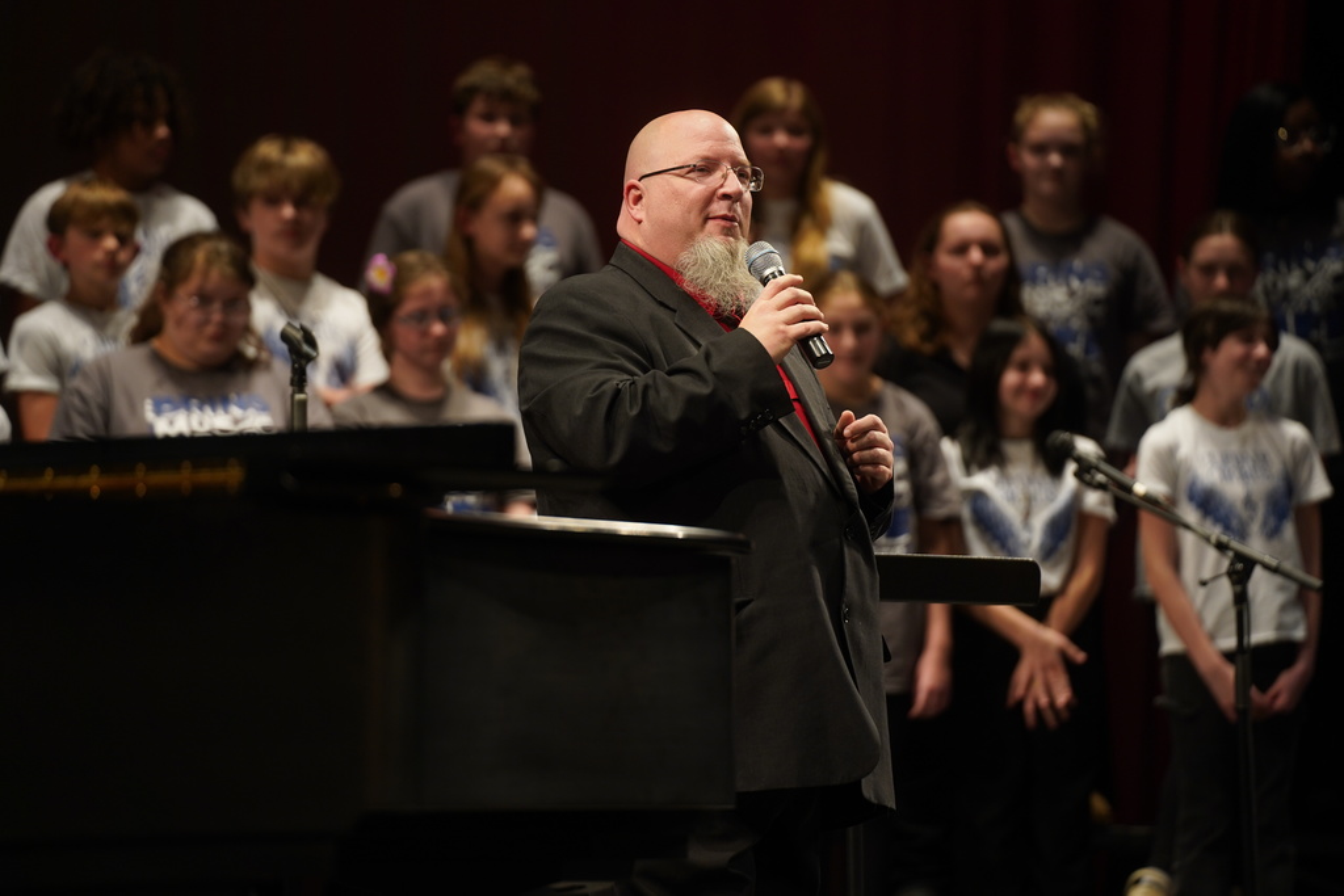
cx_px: 672
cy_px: 448
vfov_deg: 7.6
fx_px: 6720
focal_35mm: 180
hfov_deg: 11.4
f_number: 2.8
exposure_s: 1/250
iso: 640
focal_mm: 180
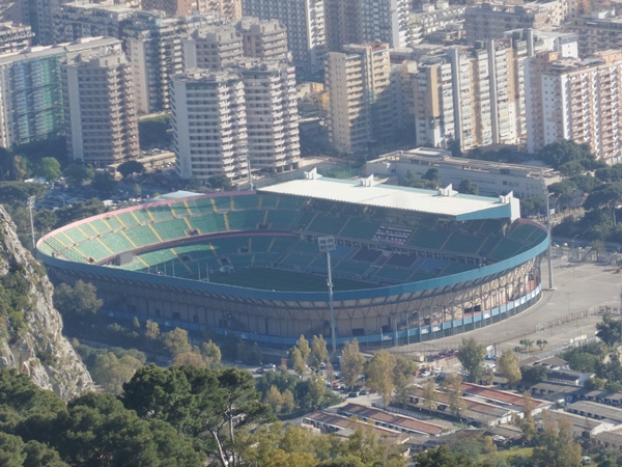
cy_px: 234
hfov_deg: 8.1
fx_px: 4402
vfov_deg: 6.1
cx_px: 311
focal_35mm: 245
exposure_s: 1/250
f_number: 6.3
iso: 100
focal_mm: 44
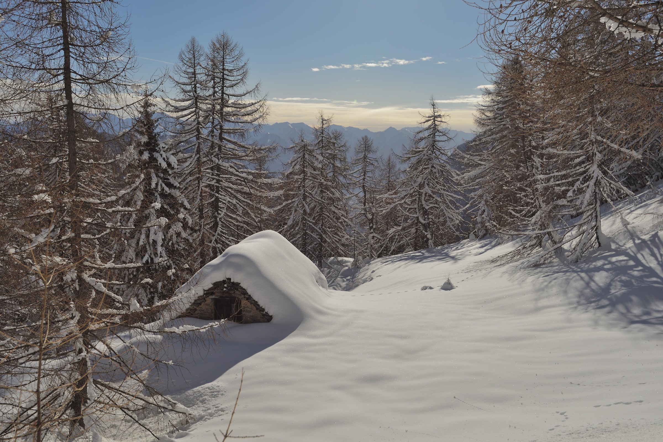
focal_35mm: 35
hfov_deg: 54.4
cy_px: 221
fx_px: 645
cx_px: 332
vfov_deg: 37.9
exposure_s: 1/640
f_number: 8
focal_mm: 35
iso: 100
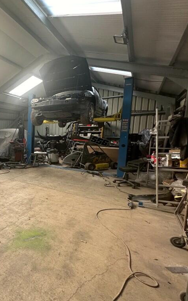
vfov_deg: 85.1
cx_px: -10
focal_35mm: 20
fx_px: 164
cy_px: 149
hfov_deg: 46.9
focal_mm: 2.22
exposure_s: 1/99
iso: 125
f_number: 2.2
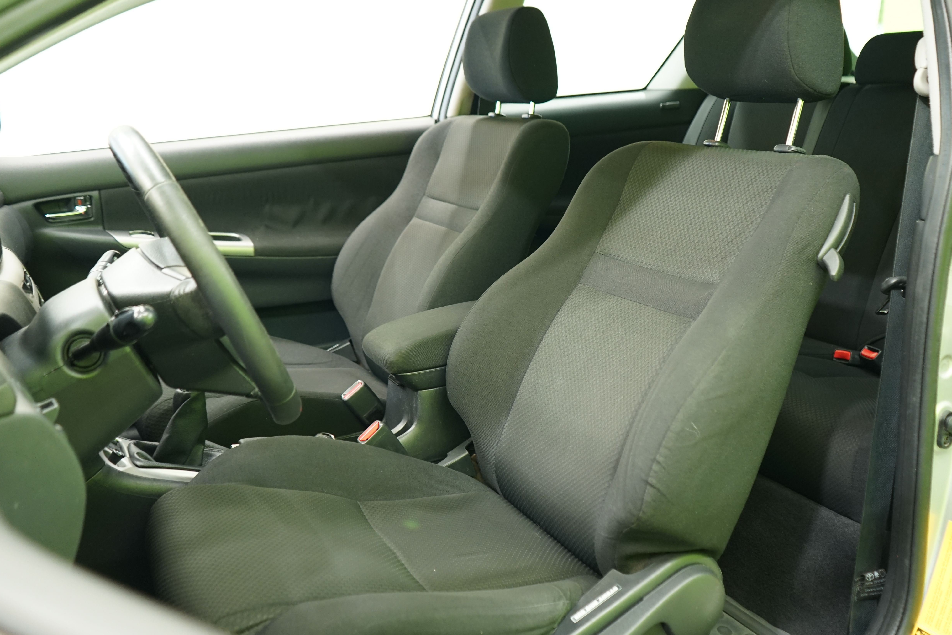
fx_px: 899
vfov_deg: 38.8
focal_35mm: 34
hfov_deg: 55.7
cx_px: 511
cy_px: 280
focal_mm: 28
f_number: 3.5
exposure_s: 1/13
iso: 800
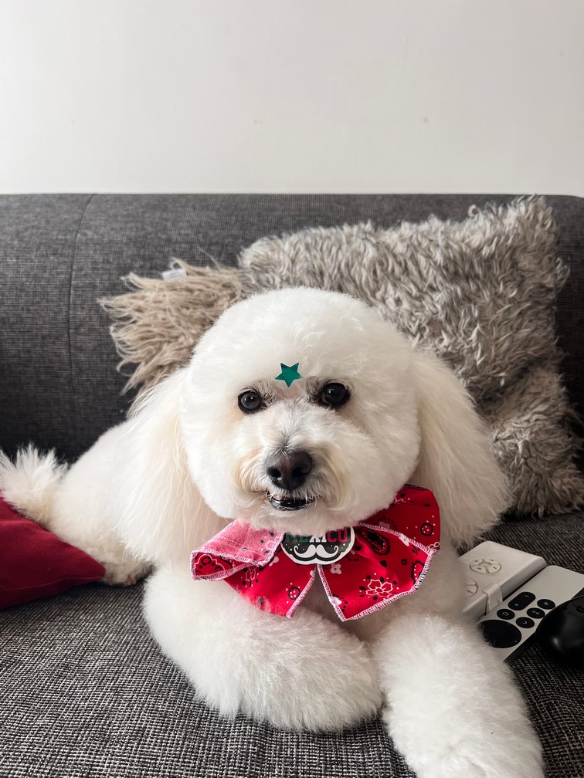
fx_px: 585
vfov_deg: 67.3
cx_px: 292
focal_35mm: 26
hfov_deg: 53.1
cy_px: 389
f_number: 1.6
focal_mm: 5.1
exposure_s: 1/122
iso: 100
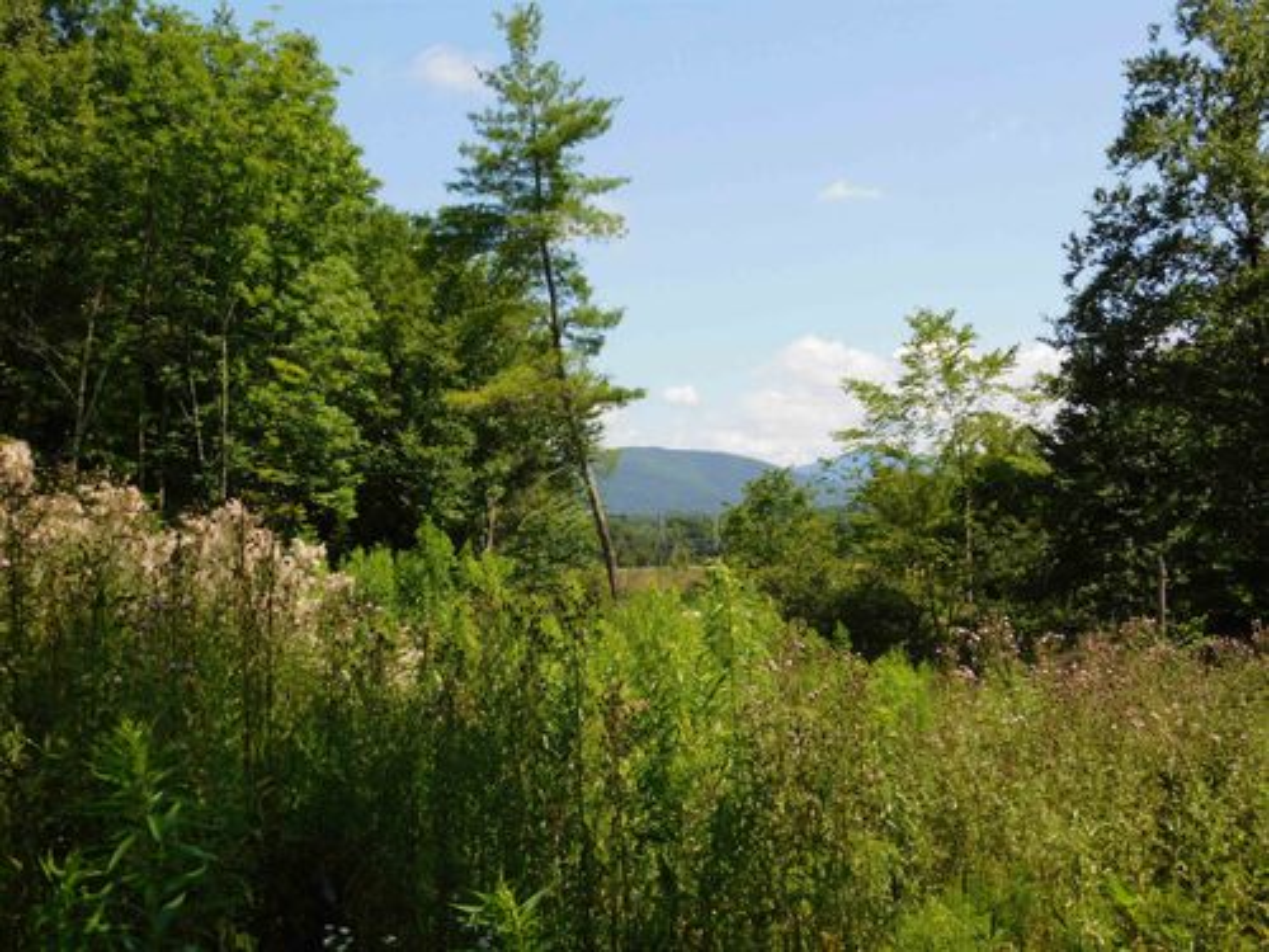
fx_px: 1870
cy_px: 476
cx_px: 634
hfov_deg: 37.5
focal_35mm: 51
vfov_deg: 28.6
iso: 125
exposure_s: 1/800
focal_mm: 9
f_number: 3.8
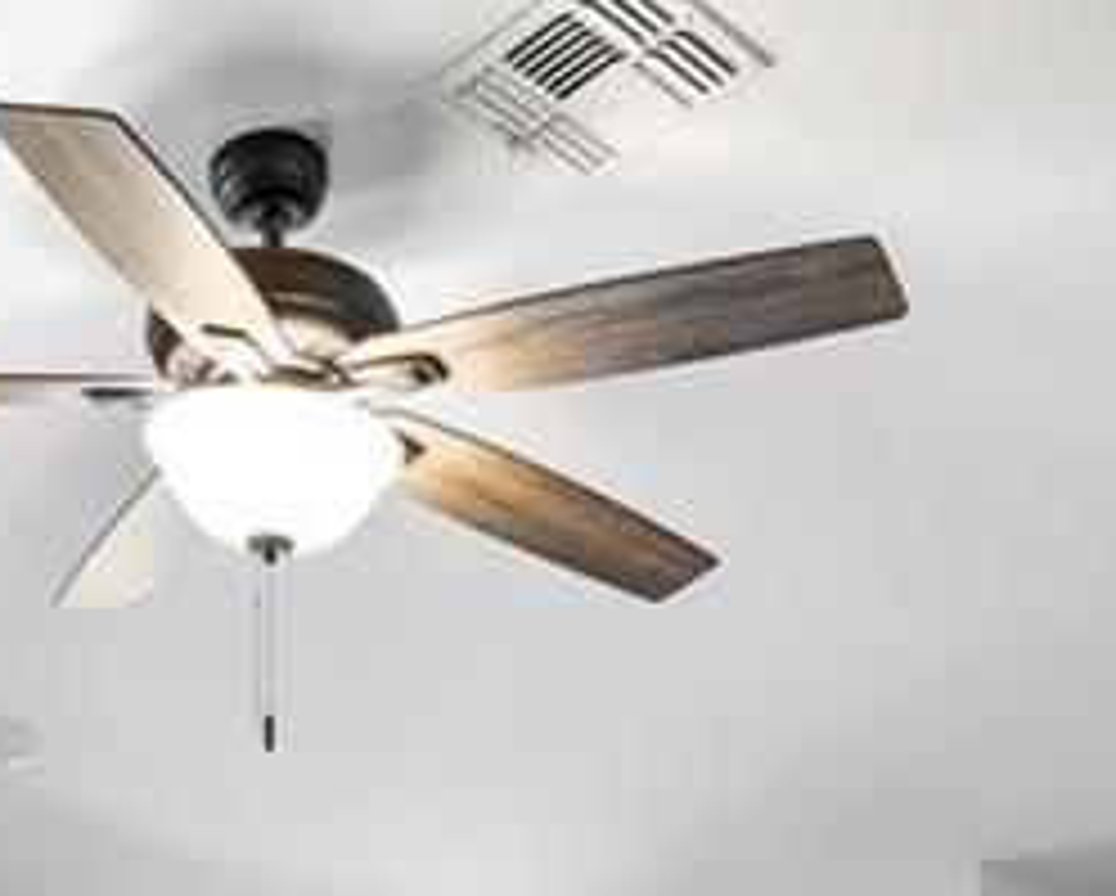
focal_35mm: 58
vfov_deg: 20.6
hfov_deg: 32.4
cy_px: 1493
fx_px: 1918
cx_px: 513
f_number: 7.1
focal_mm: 15
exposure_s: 1
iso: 400
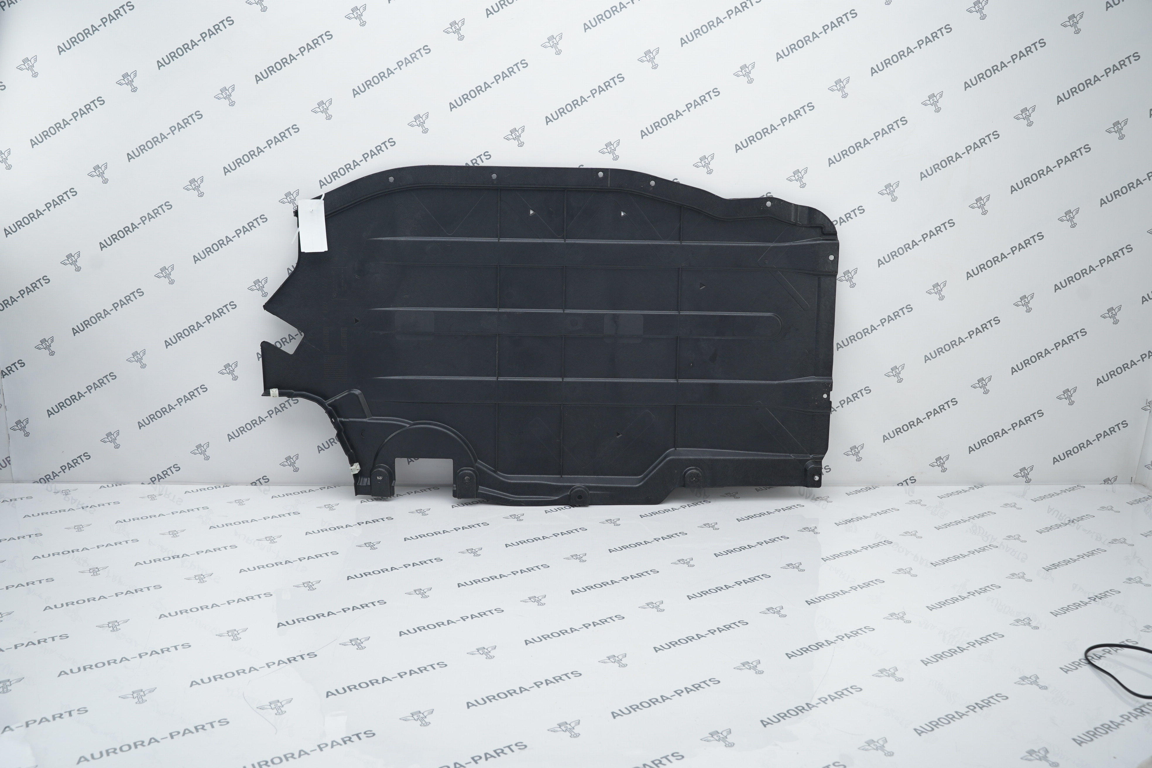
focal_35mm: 31
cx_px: 576
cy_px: 384
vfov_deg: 42.3
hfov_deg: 60.3
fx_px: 992
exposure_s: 1/160
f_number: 6.3
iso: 500
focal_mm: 31
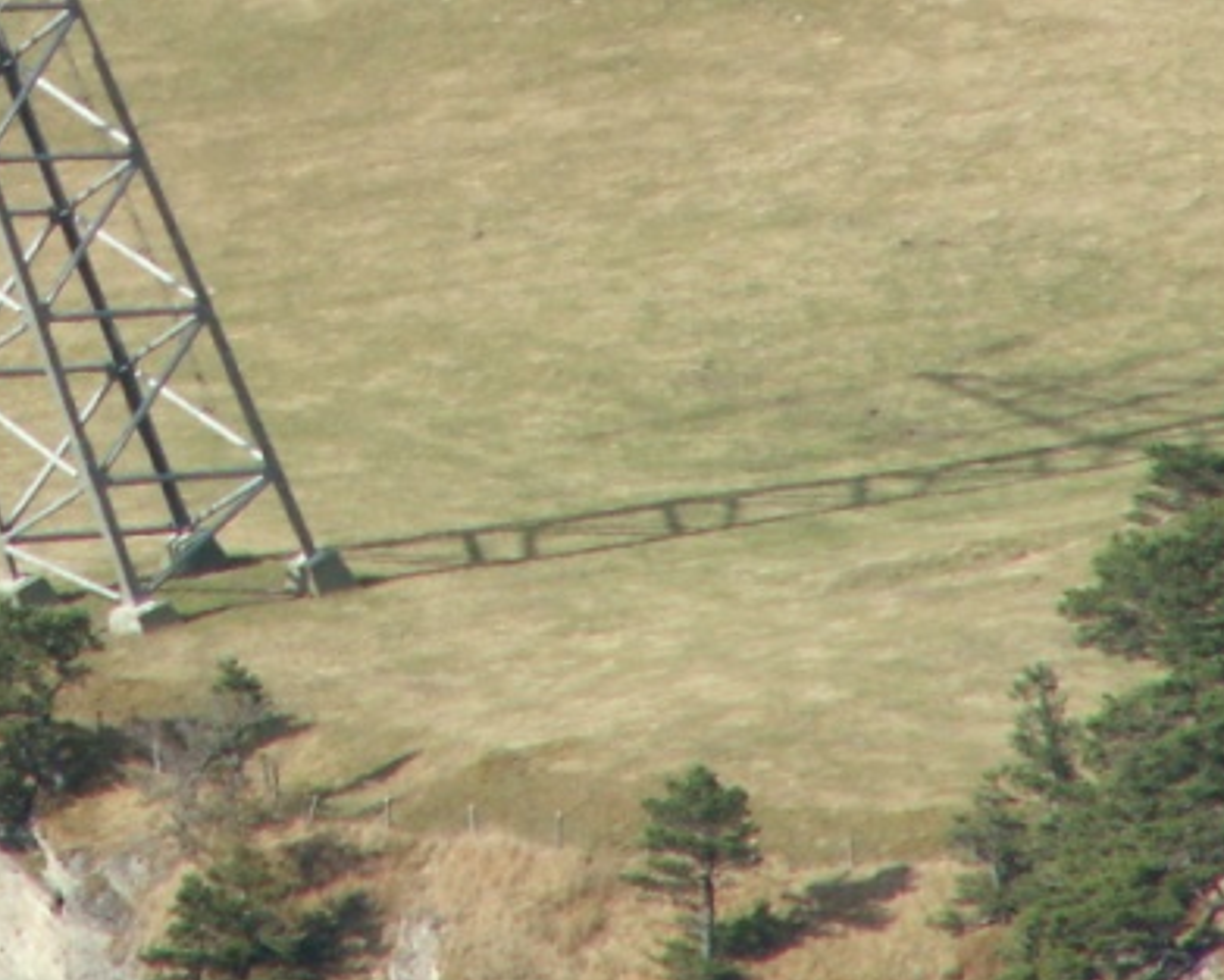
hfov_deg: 1.8
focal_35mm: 1073
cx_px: -88
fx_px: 38880
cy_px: -204
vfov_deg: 1.4
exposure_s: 1/400
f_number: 4.5
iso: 64
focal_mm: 69.45
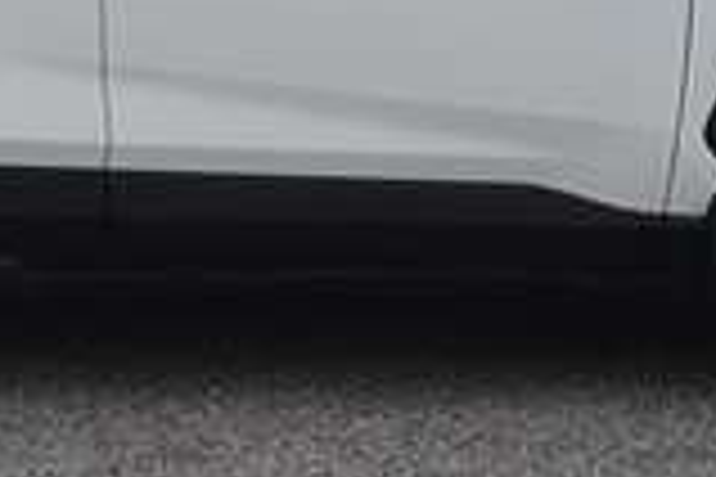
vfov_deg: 7.1
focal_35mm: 193
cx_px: 149
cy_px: 14
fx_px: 3838
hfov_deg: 10.6
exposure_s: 1/320
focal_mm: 34
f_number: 9
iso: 100
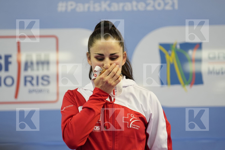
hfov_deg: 7.3
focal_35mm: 283
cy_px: 75
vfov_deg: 4.9
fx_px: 1769
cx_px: 112
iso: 640
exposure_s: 1/250
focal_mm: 189
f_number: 2.8
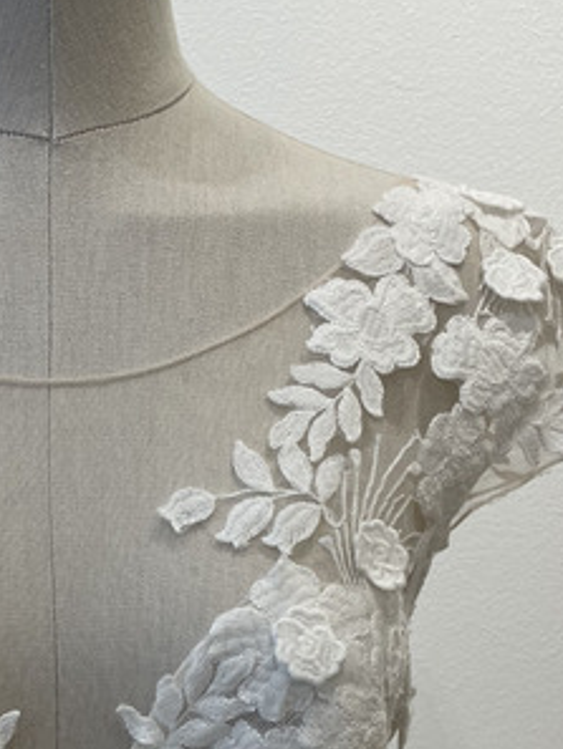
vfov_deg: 26.5
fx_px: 1517
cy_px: 729
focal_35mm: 70
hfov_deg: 20.6
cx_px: 66
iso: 32
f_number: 1.6
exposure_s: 1/108
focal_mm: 4.2
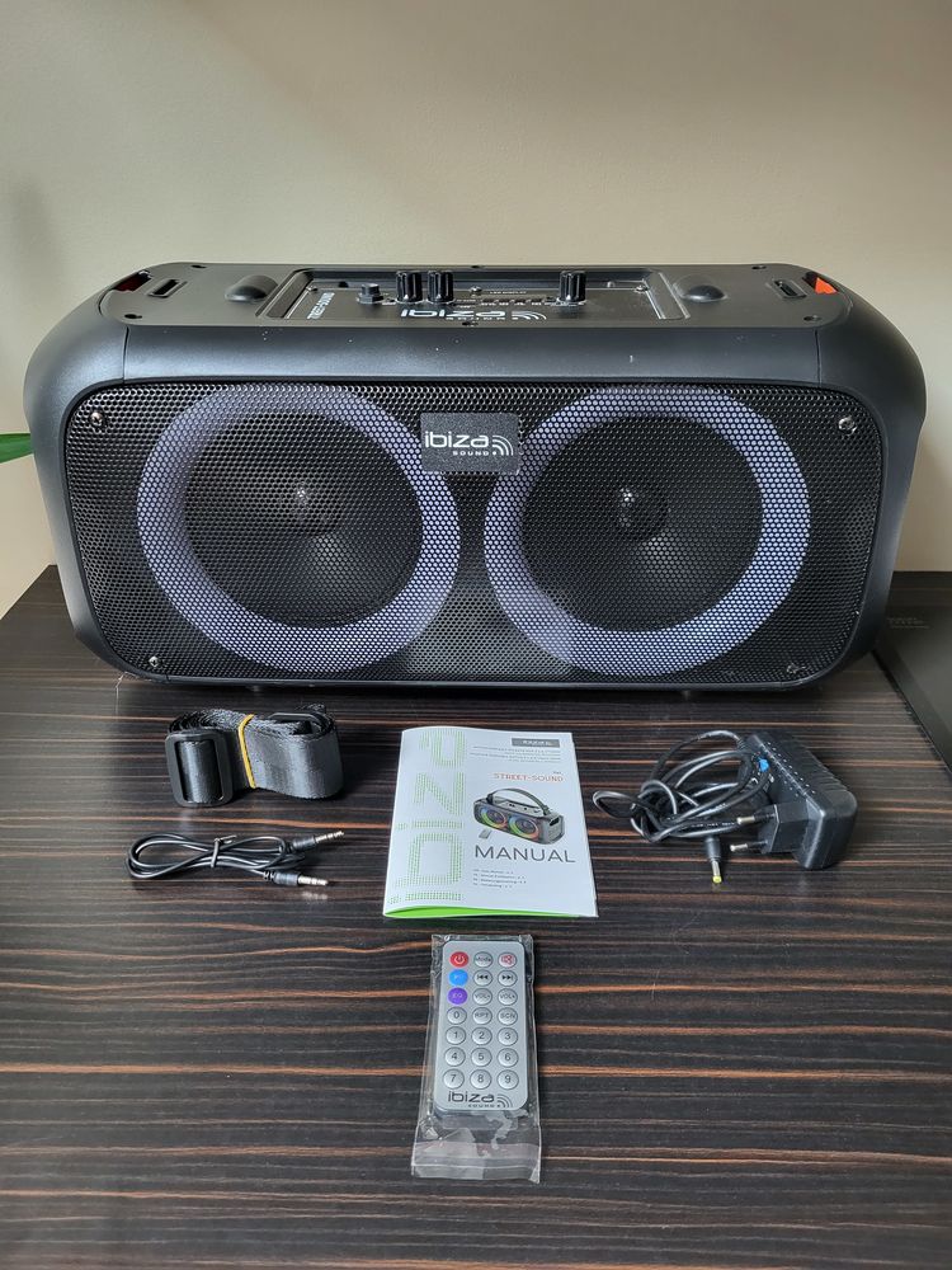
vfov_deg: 67.3
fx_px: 953
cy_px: 635
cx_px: 476
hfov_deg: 53.1
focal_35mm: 26
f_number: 1.8
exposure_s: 1/50
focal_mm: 5.4
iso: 800
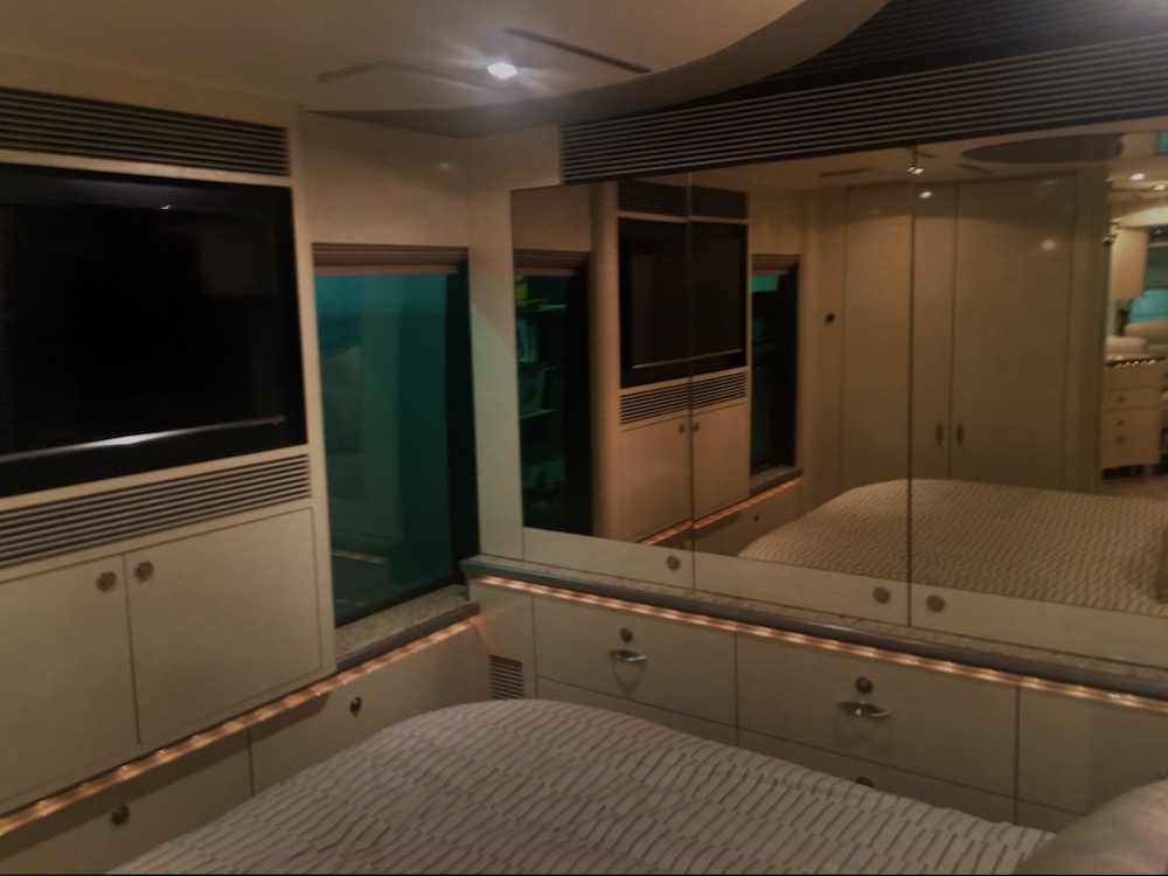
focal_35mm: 29
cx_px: 584
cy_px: 438
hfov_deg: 61.7
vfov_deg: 48.2
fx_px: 979
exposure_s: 1/30
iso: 200
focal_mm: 4.15
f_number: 2.2
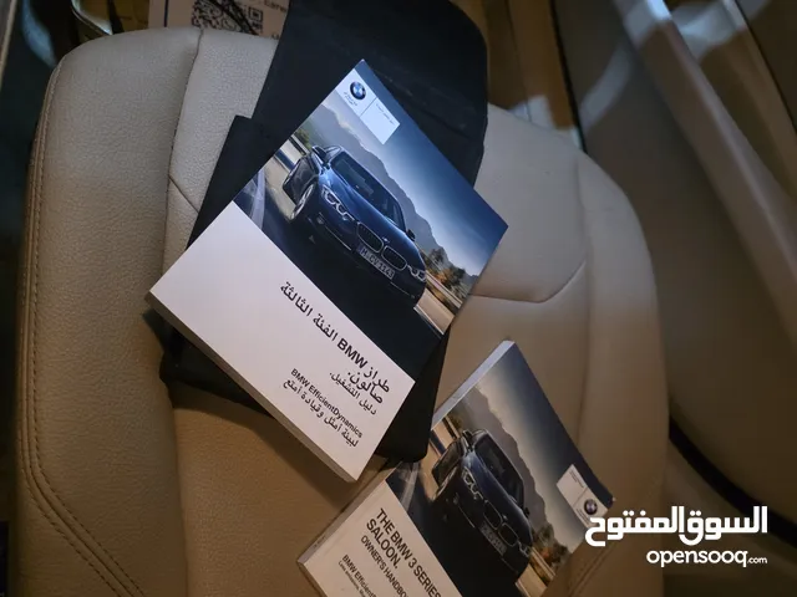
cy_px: 298
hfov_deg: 73.9
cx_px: 398
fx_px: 530
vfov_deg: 58.9
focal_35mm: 23
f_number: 1.7
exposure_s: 1/79.9
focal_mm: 6.3
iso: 2000
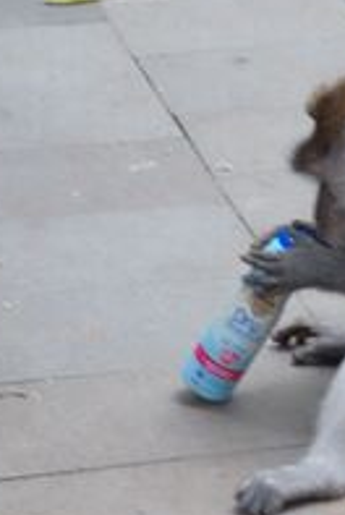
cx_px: 395
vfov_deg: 6.8
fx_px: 4311
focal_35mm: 301
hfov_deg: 4.6
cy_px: 115
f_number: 4.9
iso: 800
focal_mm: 37.1
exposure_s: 1/100
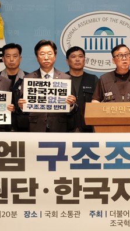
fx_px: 1310
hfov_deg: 5.7
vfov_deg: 10.1
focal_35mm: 214
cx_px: 114
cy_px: 116
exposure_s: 1/125
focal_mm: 90
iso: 4000
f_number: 9
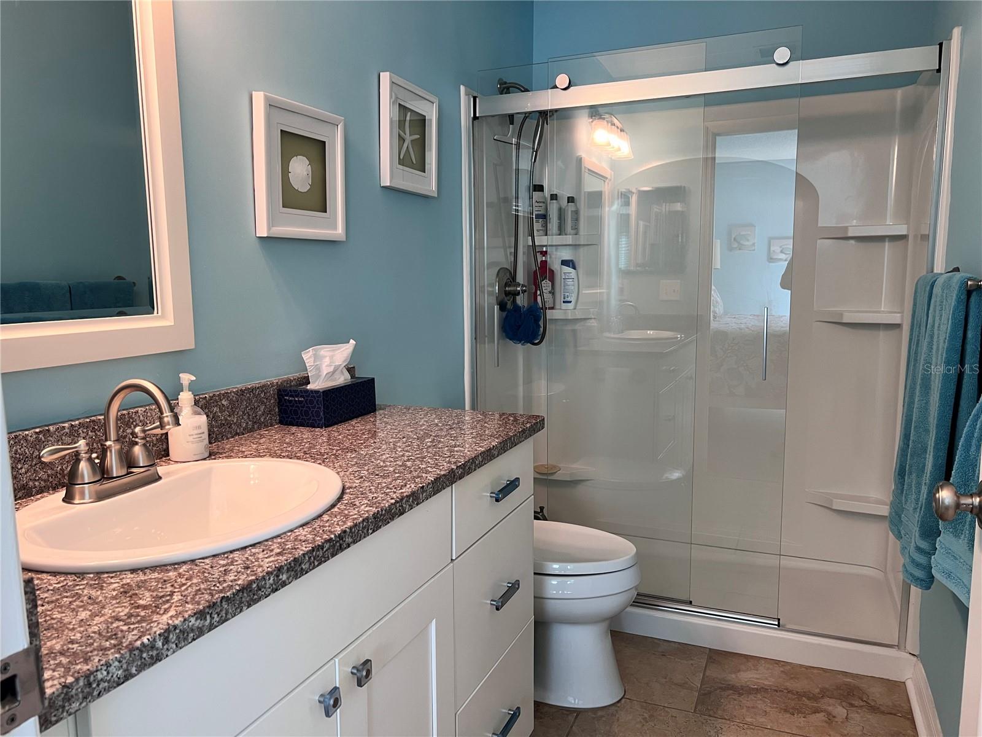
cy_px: 368
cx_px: 491
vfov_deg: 53.1
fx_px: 738
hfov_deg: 67.3
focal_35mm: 26
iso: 80
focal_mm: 5.7
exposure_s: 1/60
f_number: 1.5
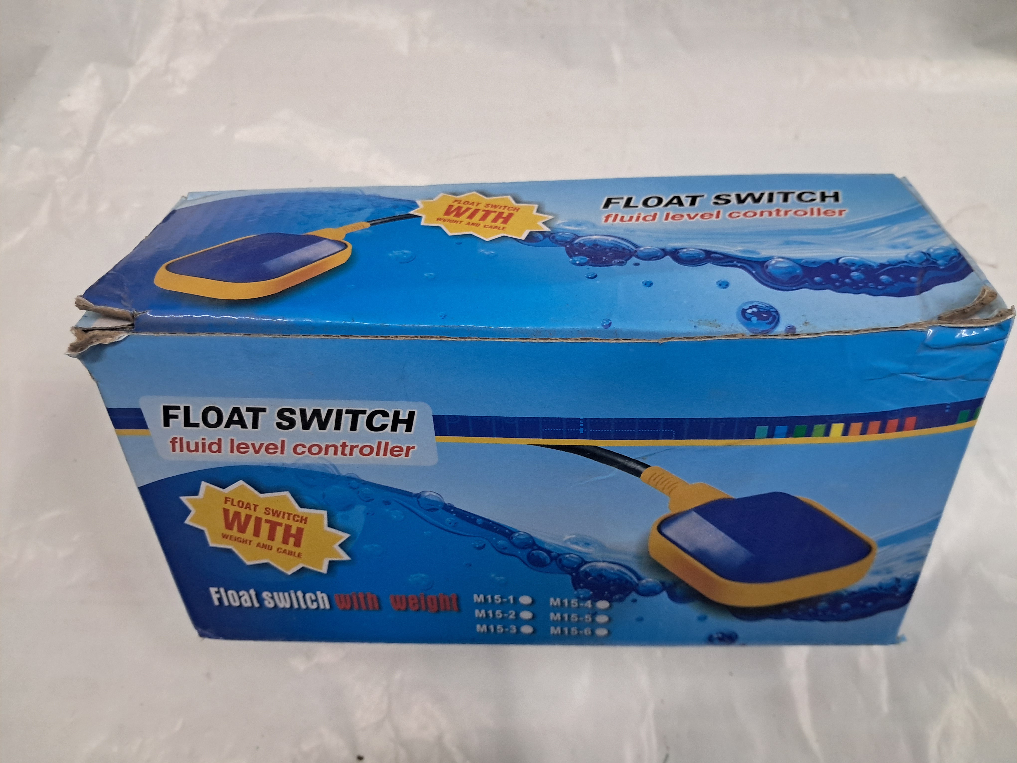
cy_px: 382
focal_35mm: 27
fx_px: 793
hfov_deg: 65.3
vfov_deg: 51.4
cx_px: 508
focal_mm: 4
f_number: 1.8
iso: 400
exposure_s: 1/50
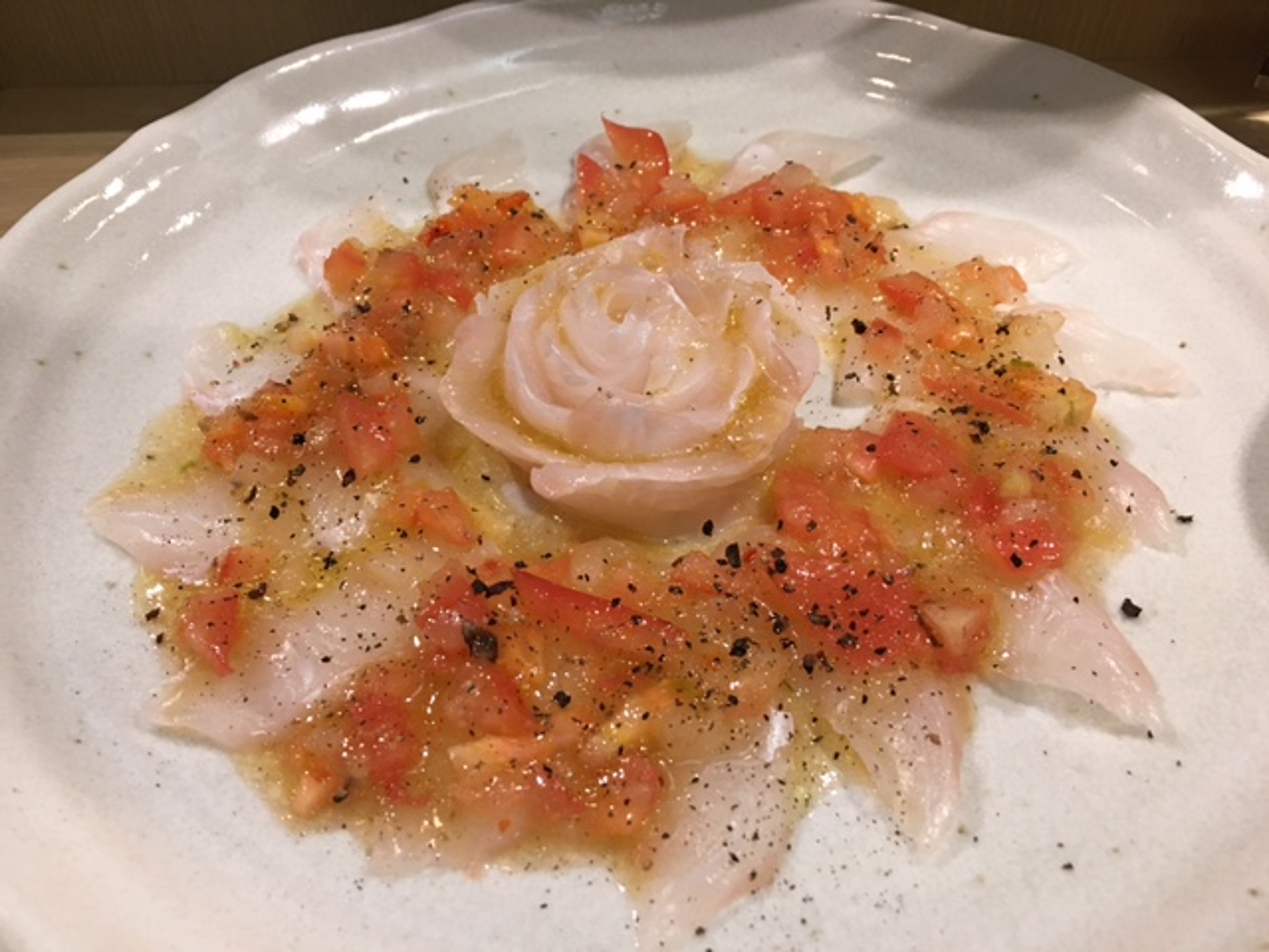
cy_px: 476
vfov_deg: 48.2
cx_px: 634
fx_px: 1063
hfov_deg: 61.7
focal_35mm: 29
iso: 100
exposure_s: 1/30
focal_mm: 4.15
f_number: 2.2
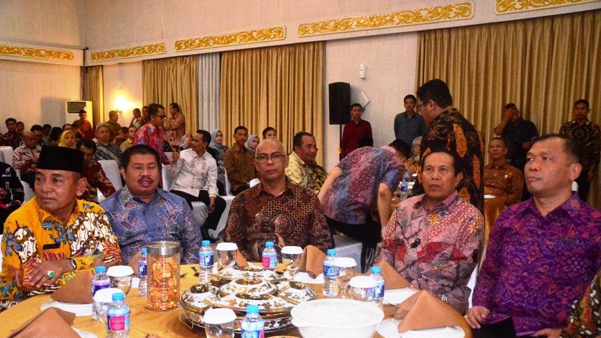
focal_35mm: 40
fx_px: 630
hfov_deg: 51.0
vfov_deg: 30.0
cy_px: 181
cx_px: 301
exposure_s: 1/320
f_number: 4
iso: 6400
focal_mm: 25
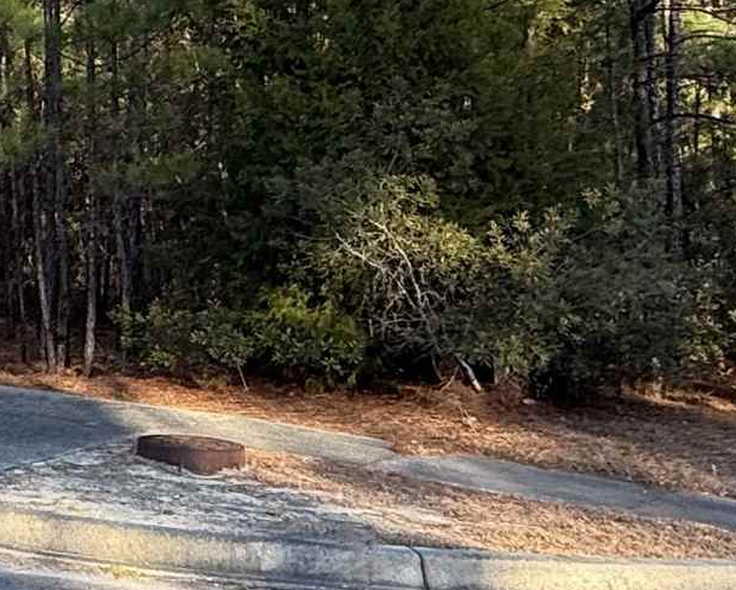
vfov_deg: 21.4
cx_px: -373
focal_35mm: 69
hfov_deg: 22.5
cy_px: -2
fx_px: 1504
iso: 64
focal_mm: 2.22
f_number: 2.2
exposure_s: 1/318
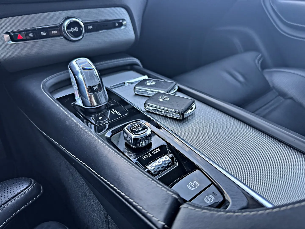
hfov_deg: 71.6
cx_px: 152
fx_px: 211
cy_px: 114
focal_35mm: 24
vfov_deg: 56.8
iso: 160
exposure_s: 1/121
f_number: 1.78
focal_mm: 6.76
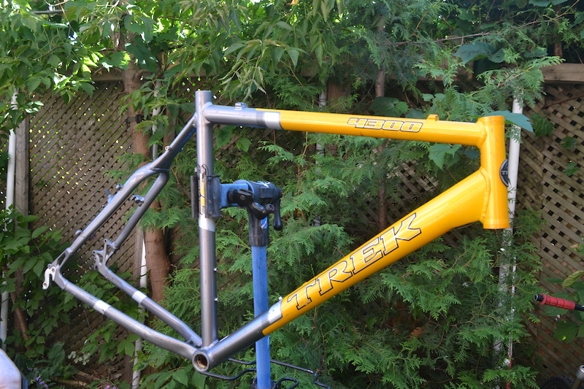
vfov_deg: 40.0
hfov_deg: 57.2
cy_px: 194
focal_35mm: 33
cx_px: 292
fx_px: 535
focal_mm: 22
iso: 320
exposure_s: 1/30
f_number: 8
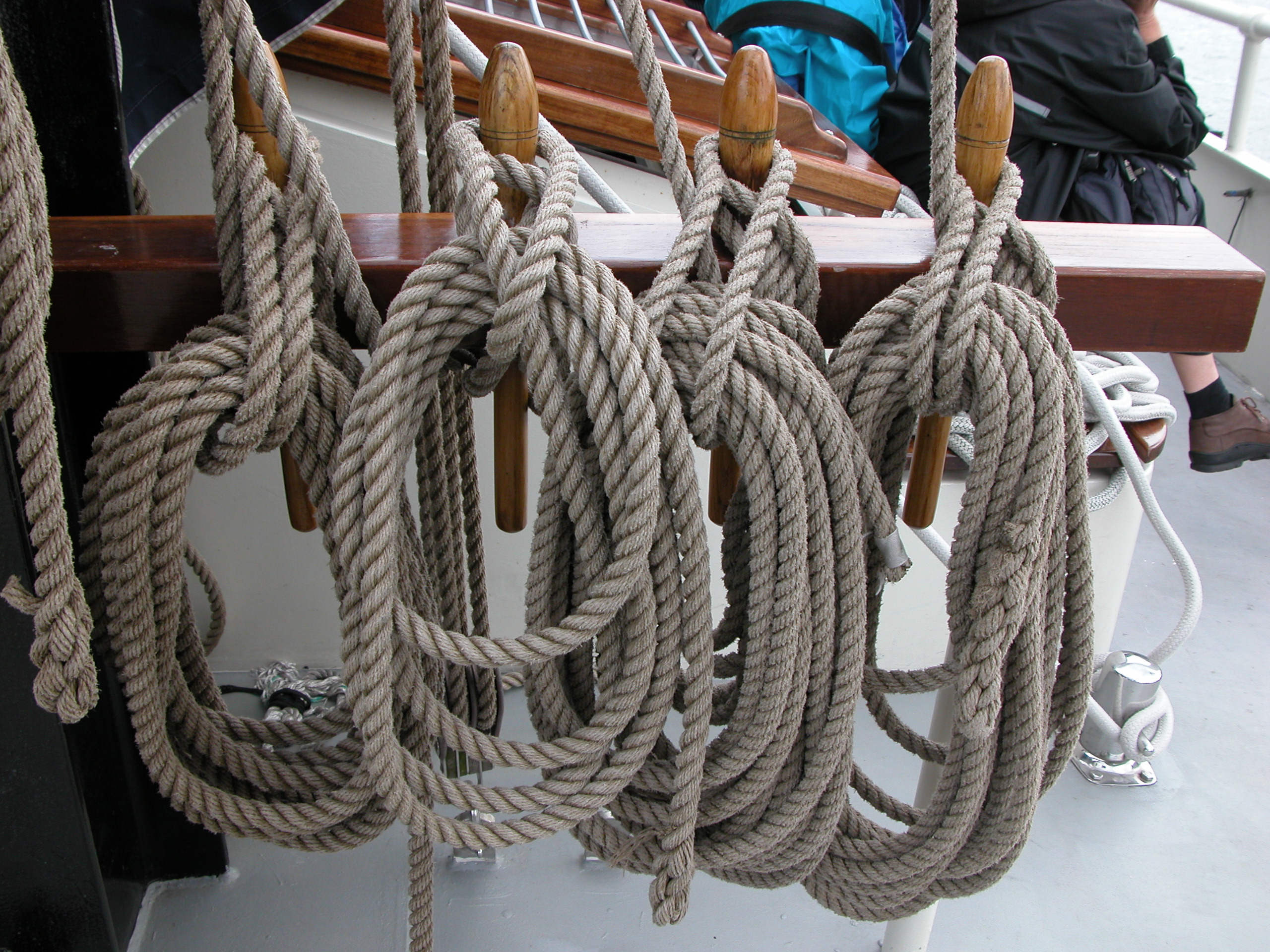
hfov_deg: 52.6
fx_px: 1284
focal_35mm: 35
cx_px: 635
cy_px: 476
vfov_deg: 40.7
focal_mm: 8.9
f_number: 4.5
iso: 100
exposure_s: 1/186
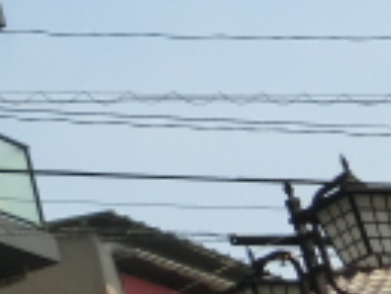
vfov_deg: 12.2
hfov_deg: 13.3
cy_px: -64
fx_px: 1345
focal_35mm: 119
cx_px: -482
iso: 80
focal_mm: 4.3
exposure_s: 1/200
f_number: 7.5
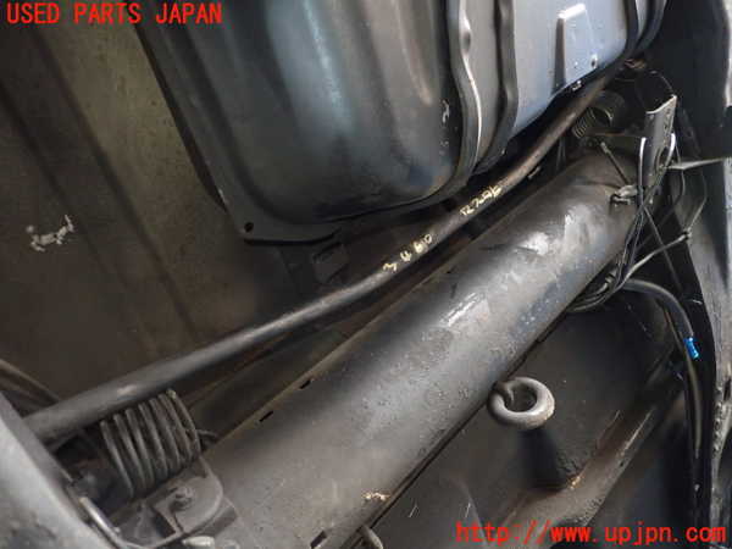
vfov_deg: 54.9
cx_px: 366
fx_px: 529
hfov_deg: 69.4
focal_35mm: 25
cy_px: 274
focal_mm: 4.5
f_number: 2
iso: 640
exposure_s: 1/30
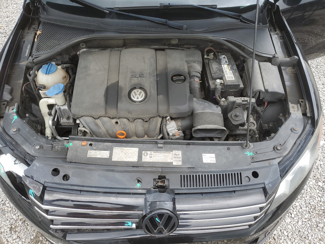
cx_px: 162
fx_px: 244
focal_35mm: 26
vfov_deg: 53.1
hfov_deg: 67.3
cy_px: 122
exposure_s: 1/217
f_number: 1.5
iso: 50
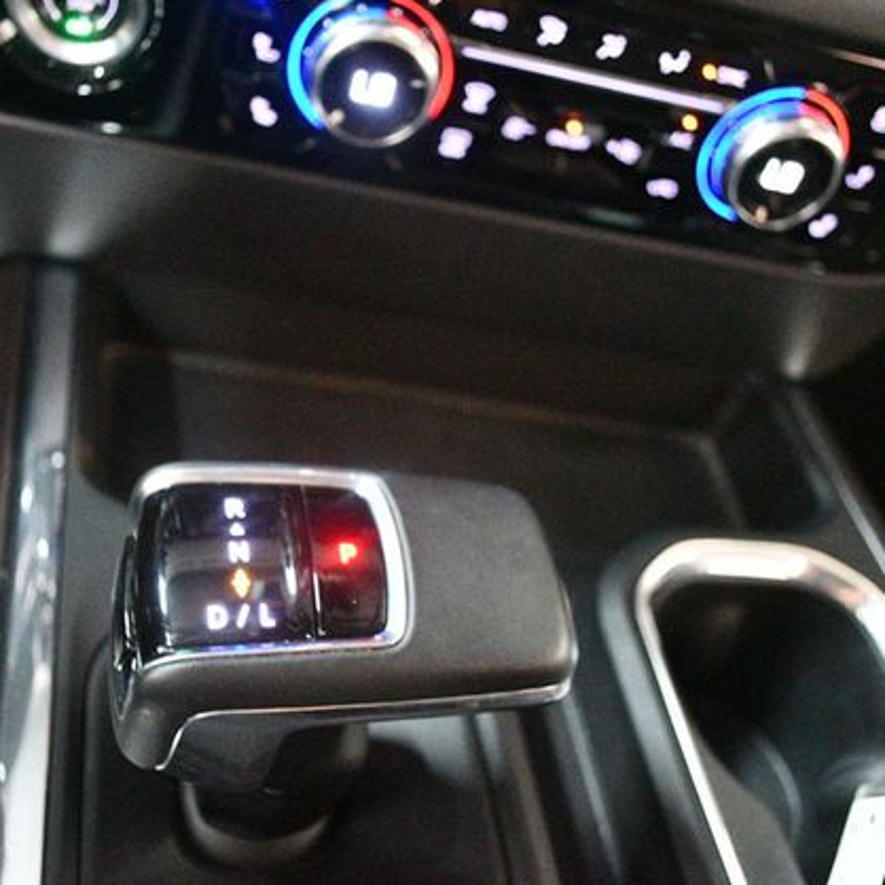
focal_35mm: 39
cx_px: 404
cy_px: 445
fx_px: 1128
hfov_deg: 42.8
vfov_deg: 42.8
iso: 12800
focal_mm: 20
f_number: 3.8
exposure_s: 1/25
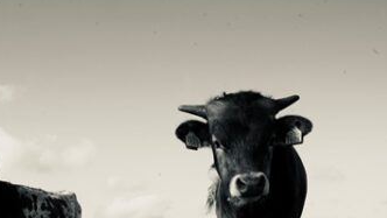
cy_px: 227
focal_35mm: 53
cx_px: 110
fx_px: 544
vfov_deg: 21.7
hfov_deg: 38.4
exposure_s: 1/80
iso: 400
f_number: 22
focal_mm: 28
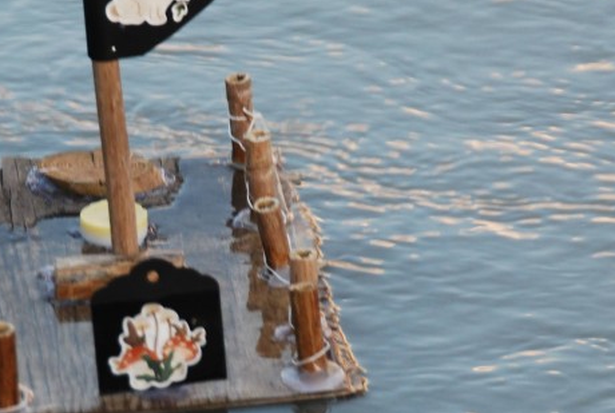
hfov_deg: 5.2
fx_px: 6728
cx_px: 191
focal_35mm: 393
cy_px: 222
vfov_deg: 3.5
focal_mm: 135
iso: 400
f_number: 5.6
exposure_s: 1/60
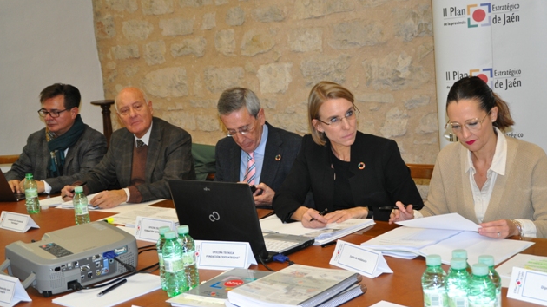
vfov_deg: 23.5
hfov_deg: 40.6
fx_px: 740
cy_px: 156
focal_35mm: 51
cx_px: 275
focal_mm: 32
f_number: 4.2
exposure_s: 1/60
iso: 800
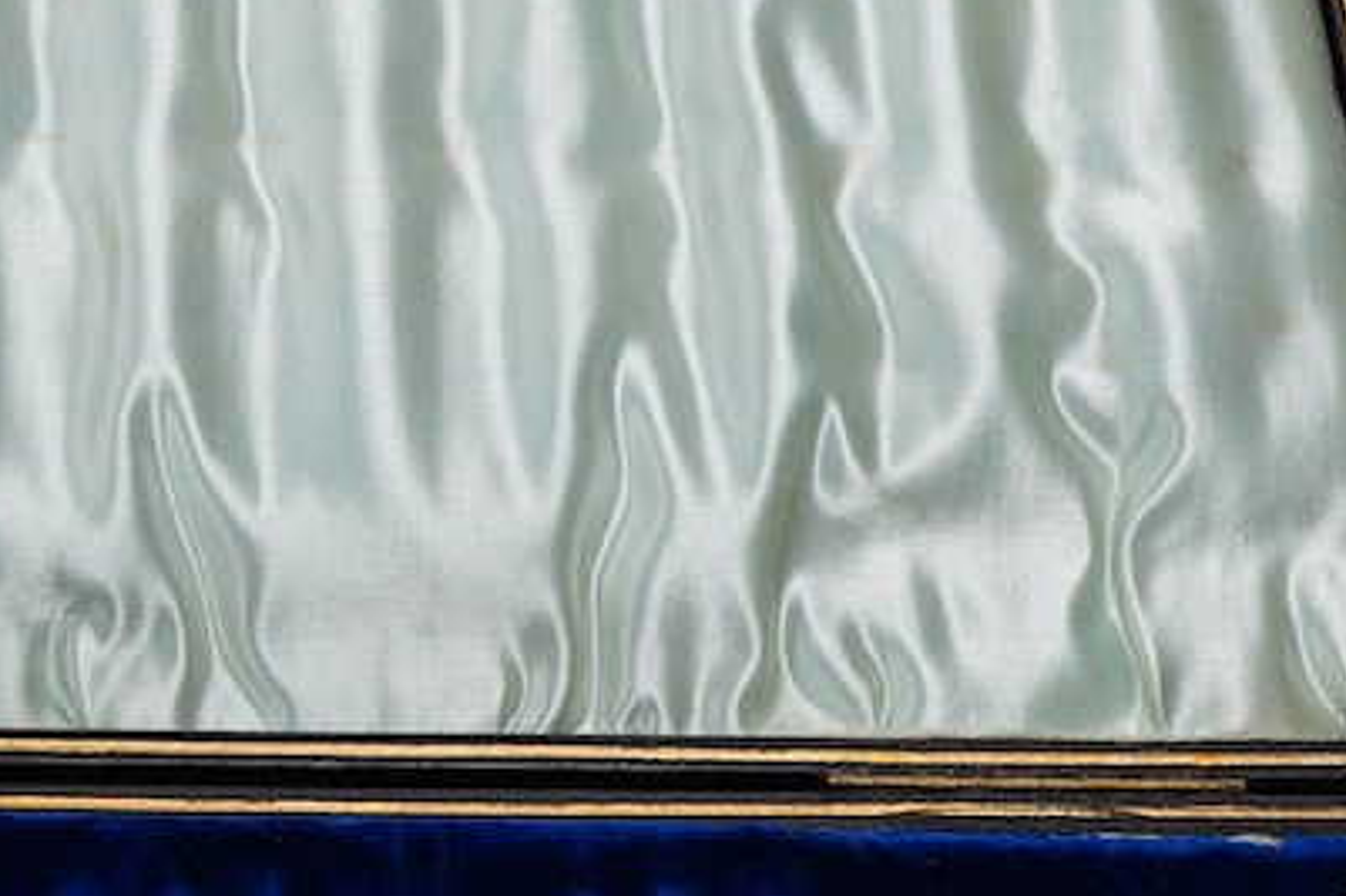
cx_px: 289
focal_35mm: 101
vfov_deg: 13.5
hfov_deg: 20.0
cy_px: 158
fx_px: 3775
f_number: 11
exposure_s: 1/125
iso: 1250
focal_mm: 30
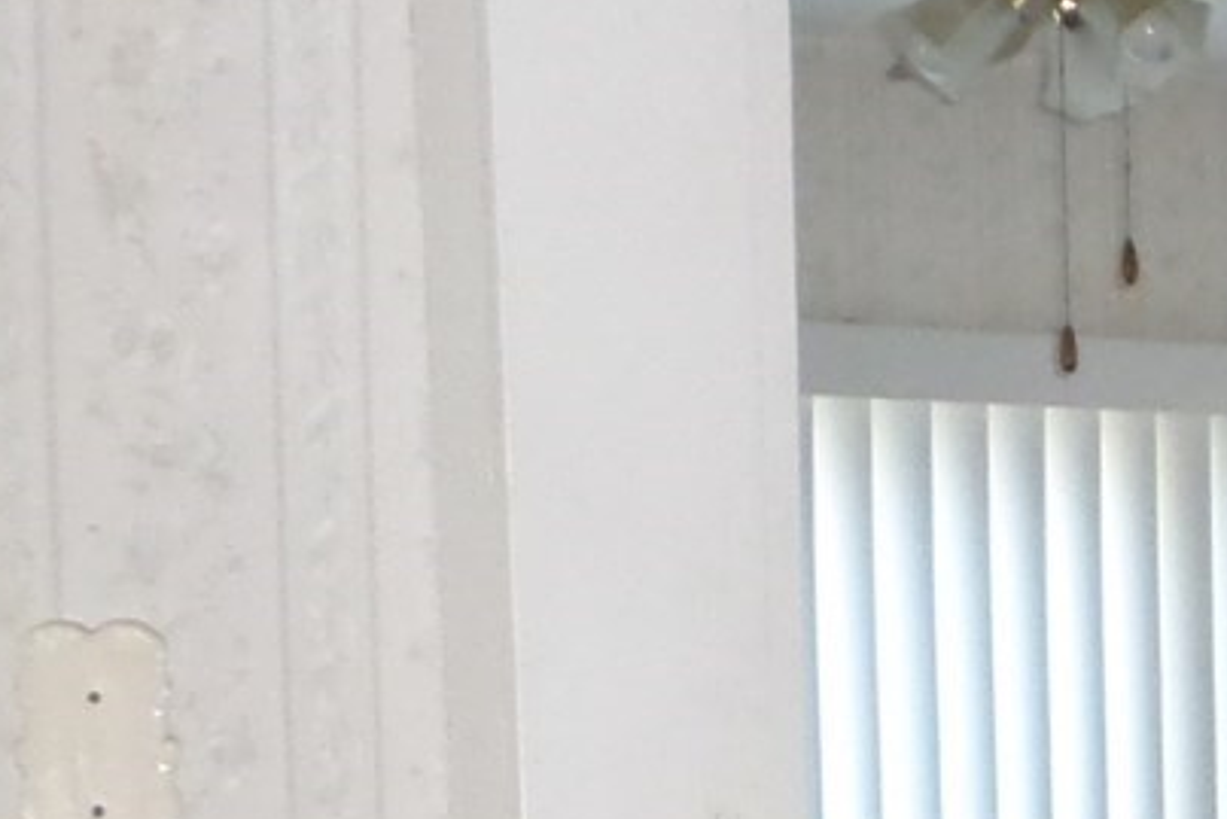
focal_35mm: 132
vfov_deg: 10.0
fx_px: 4500
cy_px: 1349
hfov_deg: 14.6
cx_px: 1763
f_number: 2.5
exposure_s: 1/30
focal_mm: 4.5
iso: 240
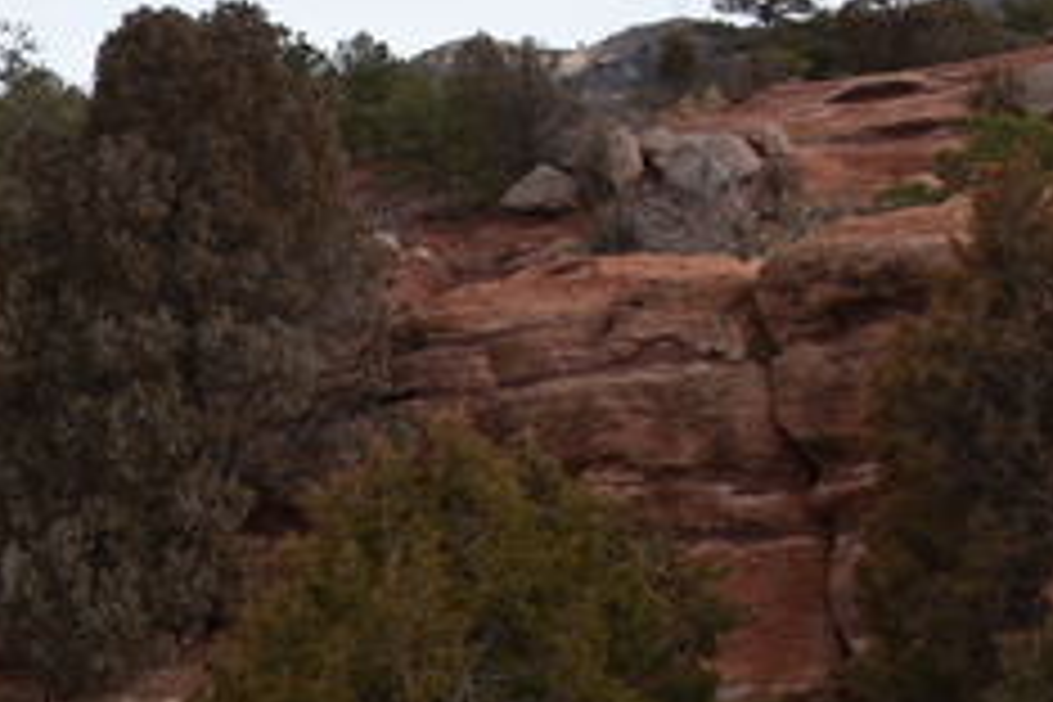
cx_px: -1444
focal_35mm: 153
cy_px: 760
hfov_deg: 11.3
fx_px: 4475
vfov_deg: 8.9
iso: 100
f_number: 7.1
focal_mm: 28
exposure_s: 1/200
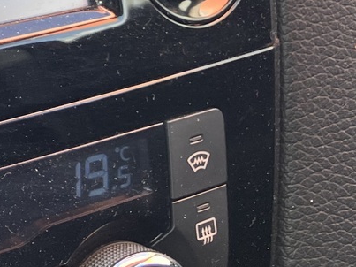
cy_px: -146
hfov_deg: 16.6
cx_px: -273
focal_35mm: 100
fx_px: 1028
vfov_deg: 13.8
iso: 40
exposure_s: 1/121
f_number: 1.8
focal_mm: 3.99
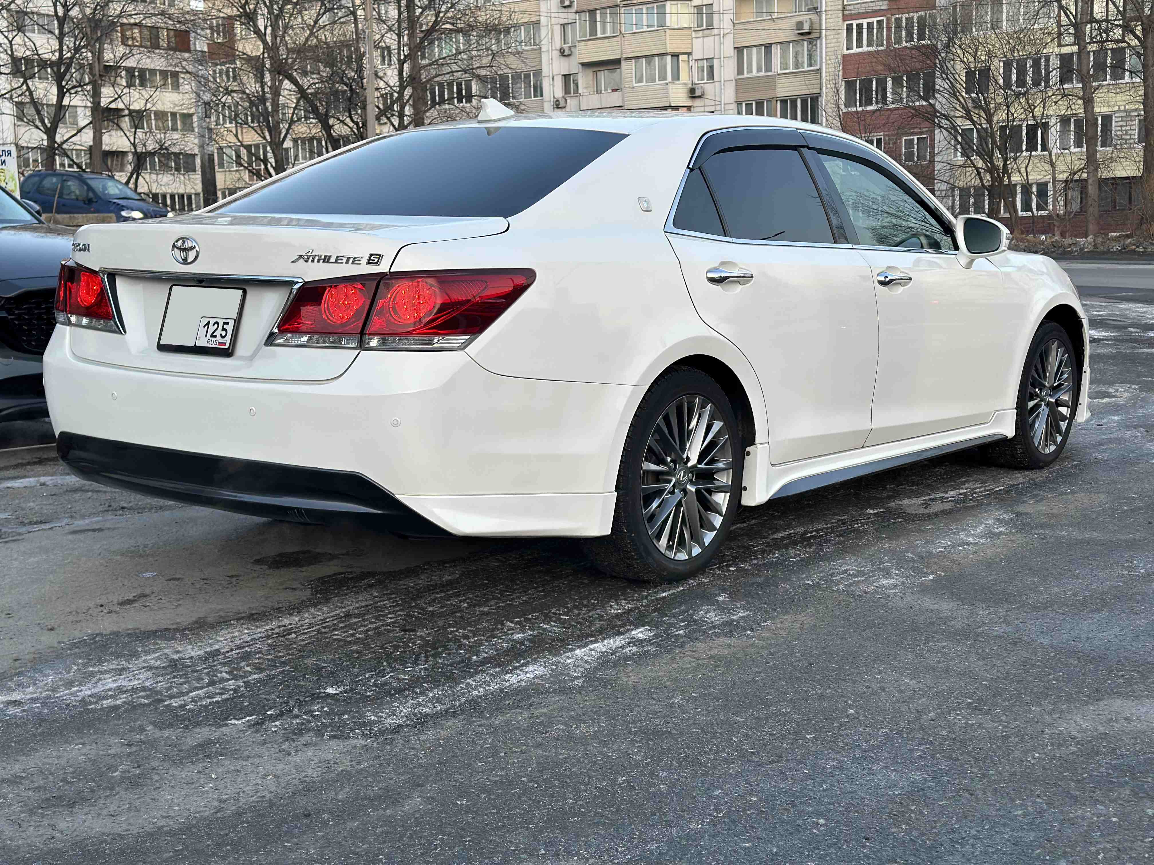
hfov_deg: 39.7
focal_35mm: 48
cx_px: 577
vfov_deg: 30.3
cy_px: 432
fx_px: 1600
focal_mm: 6.86
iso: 80
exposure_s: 1/215
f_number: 1.78
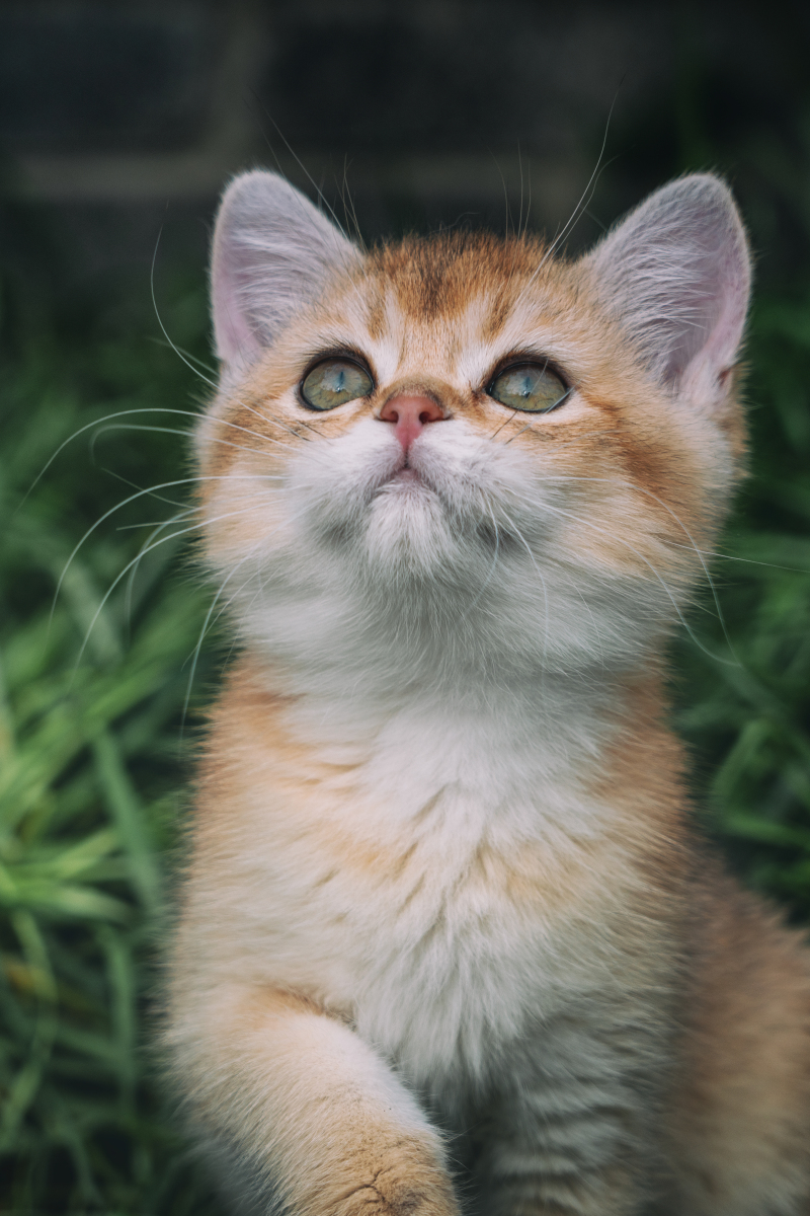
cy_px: 608
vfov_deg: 21.2
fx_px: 3240
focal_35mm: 96
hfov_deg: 14.3
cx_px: 405
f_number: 6.3
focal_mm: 96
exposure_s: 1/500
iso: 200
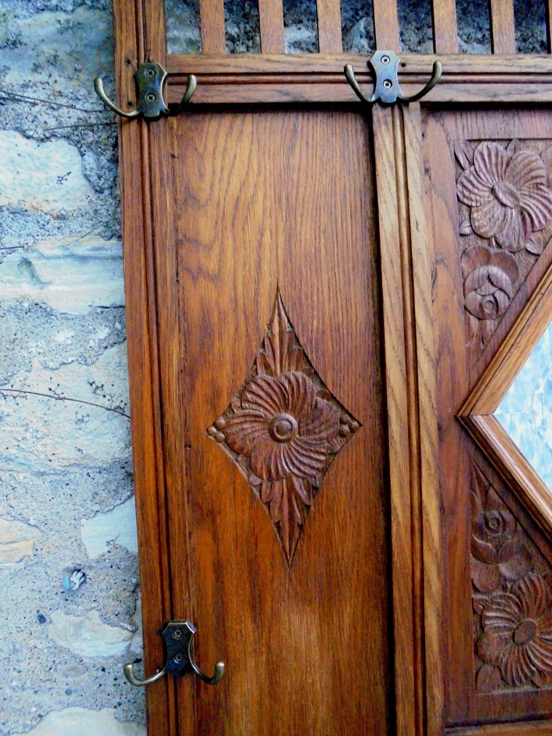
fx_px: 553
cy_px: 368
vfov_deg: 67.3
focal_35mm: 26
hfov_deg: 53.1
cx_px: 276
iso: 800
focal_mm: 4.6
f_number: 3.5
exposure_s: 1/40
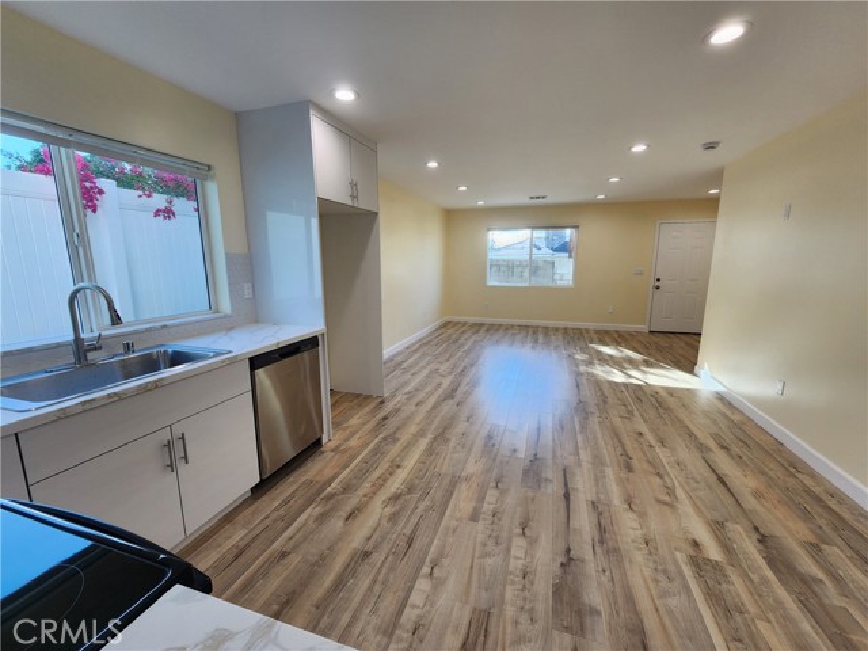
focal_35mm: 13
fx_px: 326
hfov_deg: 106.2
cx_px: 434
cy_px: 326
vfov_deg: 89.9
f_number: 2.2
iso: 80
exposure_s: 1/120
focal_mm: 2.2
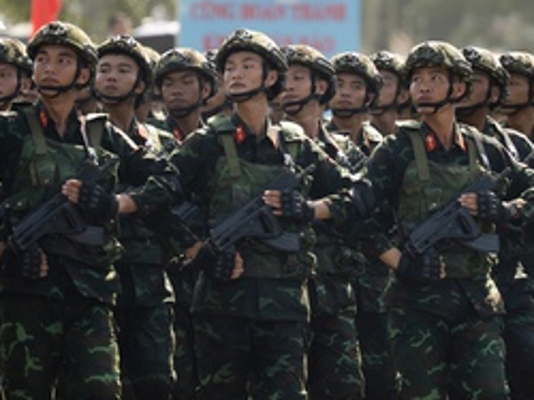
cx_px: 323
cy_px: 138
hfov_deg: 4.5
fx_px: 6843
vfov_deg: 3.3
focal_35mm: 444
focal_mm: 180
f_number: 2.8
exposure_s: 1/1600
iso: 250
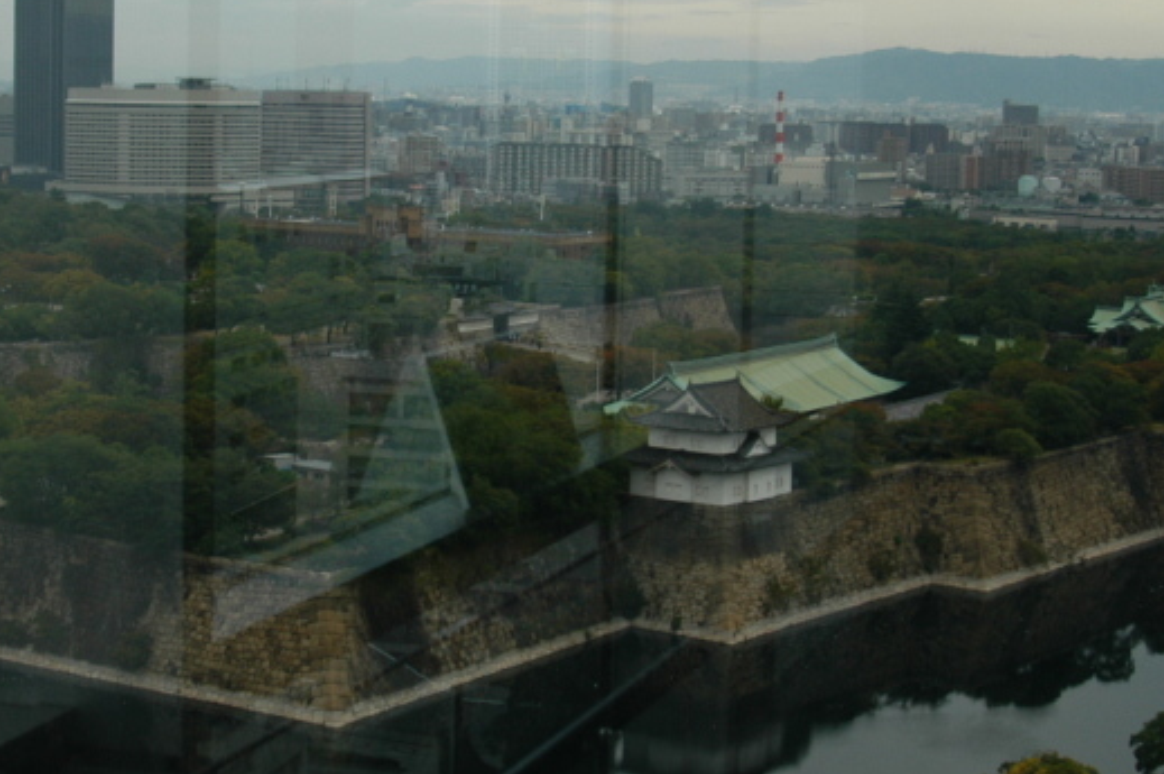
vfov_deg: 19.1
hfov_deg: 28.4
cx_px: 484
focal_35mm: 71
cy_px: 302
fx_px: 2293
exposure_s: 1/400
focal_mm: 24
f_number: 7.1
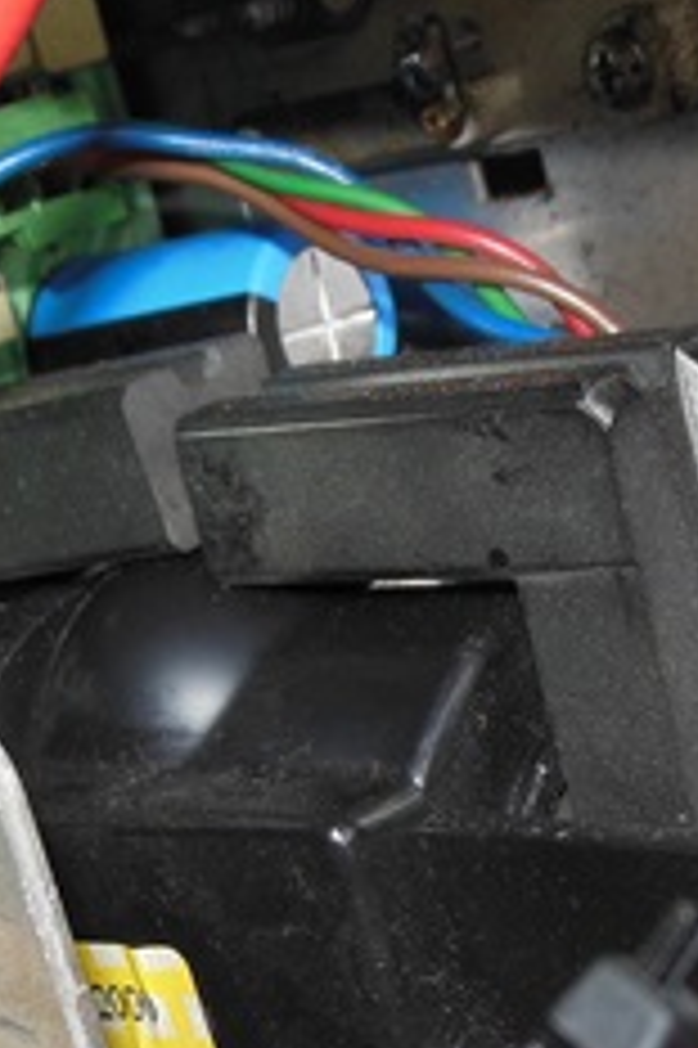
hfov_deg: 20.6
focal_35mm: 66
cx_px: 351
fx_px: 1922
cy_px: 652
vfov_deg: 30.4
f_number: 6.9
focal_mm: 6
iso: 125
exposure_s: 1/30
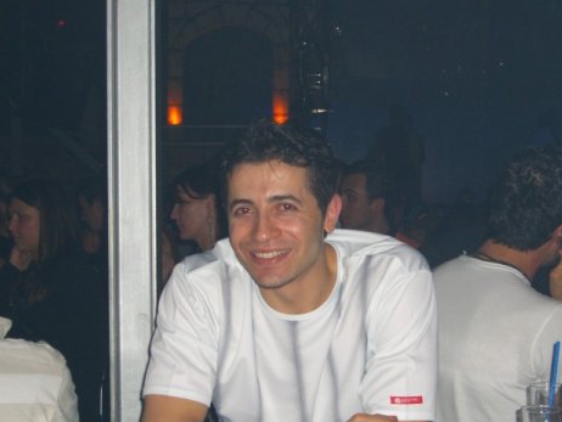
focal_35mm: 74
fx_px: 1202
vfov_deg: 19.9
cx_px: 335
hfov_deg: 26.3
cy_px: 265
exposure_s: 1/60
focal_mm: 11.8
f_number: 3.6
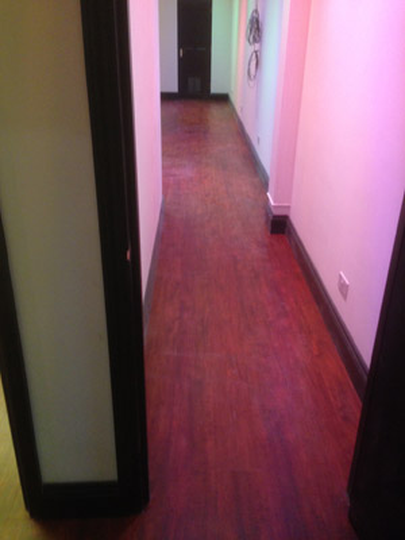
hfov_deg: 42.9
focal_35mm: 33
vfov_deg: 55.4
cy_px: 270
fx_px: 515
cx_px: 202
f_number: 2.4
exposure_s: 1/20
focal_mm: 4.12
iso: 200
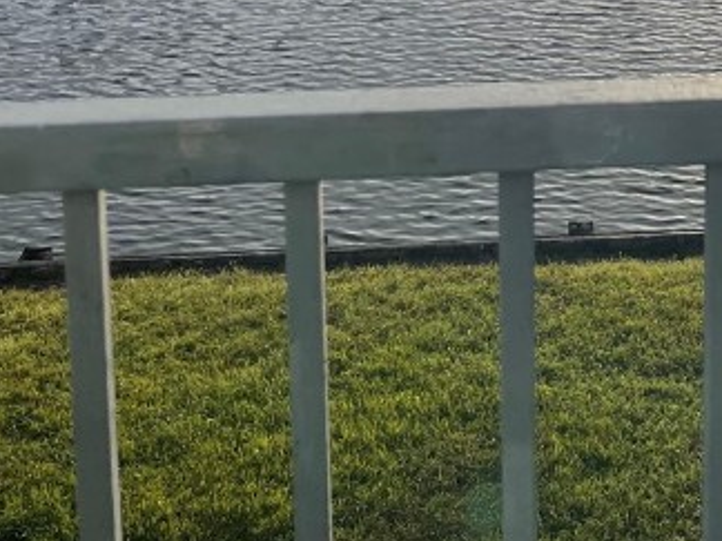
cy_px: -238
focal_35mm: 79
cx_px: 691
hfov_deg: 23.8
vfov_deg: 17.1
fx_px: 1648
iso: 32
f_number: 1.6
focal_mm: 5.1
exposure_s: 1/9174
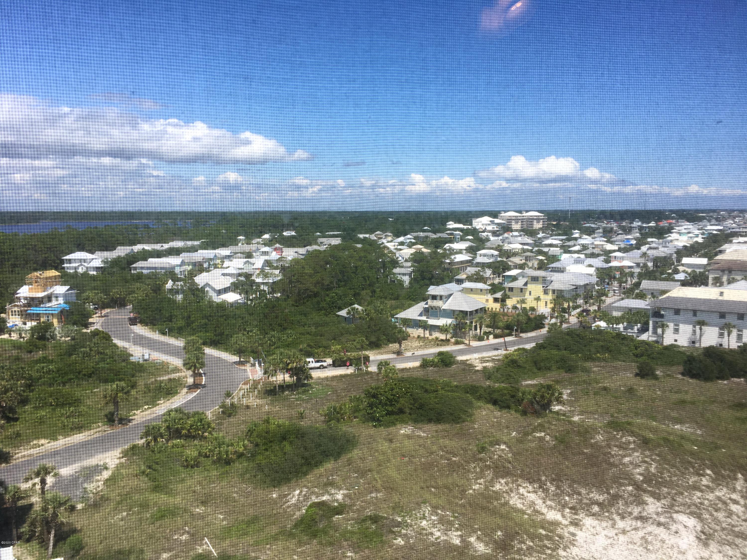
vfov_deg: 48.2
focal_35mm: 29
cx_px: 374
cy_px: 280
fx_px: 626
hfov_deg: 61.7
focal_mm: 4.15
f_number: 2.2
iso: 25
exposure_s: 1/444
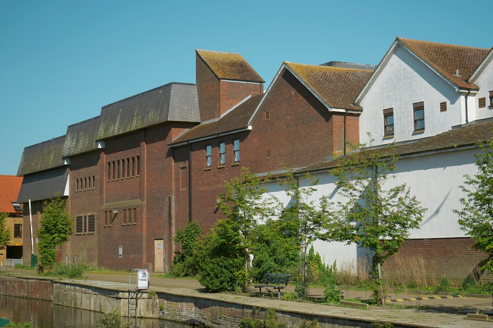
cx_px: 246
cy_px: 164
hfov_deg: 28.8
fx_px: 959
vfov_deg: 19.5
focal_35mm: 70
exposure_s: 1/320
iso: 100
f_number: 5.6
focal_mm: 70
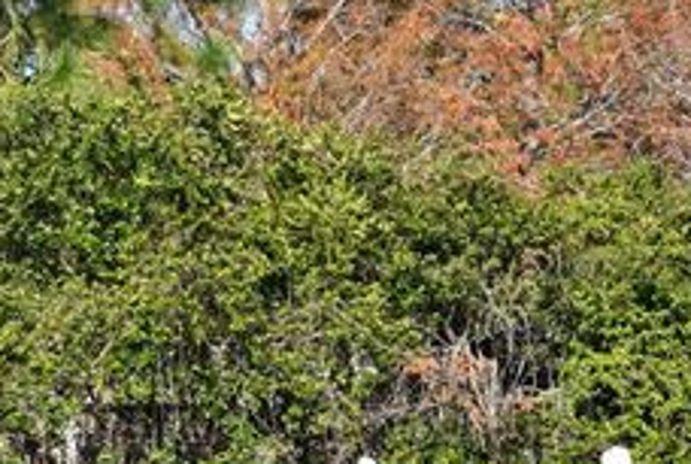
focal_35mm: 202
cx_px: 761
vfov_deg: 6.8
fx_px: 3885
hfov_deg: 10.1
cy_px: 528
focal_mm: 36
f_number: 8
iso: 100
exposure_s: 1/250
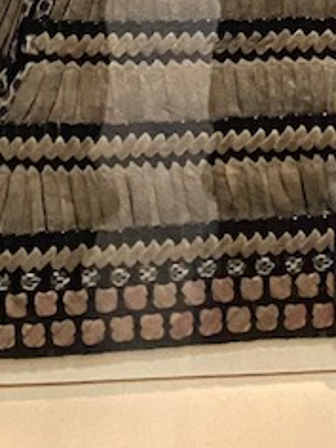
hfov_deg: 10.5
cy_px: -750
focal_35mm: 141
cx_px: 300
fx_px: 1825
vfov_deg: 10.9
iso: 1000
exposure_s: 1/30
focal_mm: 4.25
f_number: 1.8
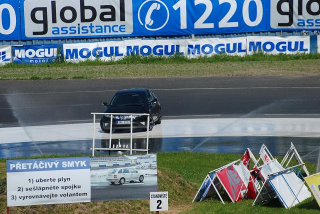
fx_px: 2936
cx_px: 160
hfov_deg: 6.2
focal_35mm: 330
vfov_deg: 4.2
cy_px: 107
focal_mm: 220
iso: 100
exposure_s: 1/800
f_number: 5.6
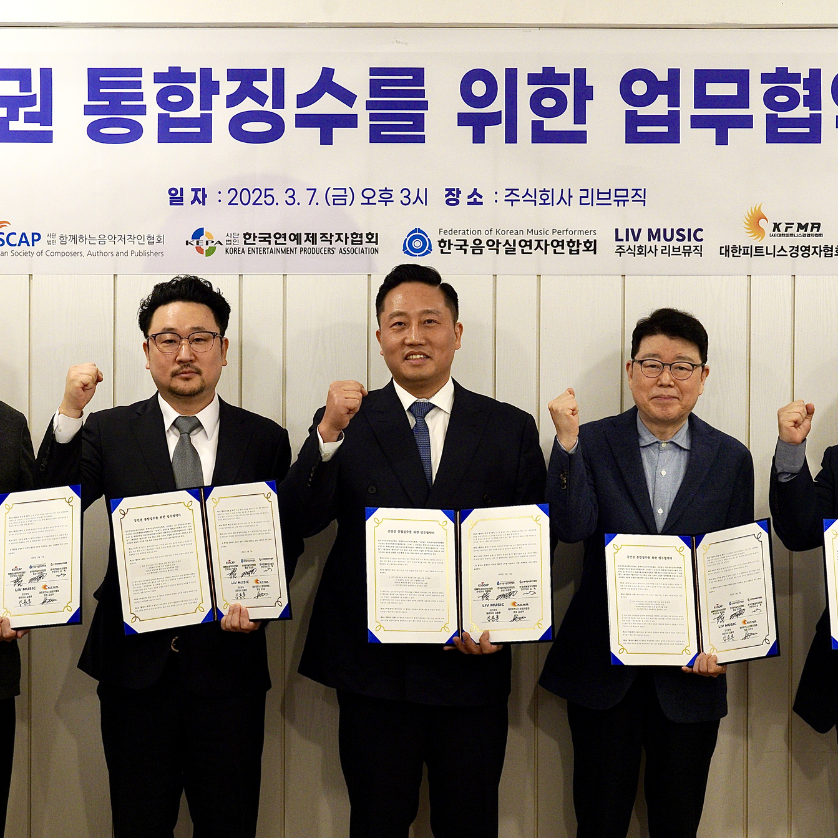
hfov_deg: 30.0
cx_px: 422
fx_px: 1561
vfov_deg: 30.0
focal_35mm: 57
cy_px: 414
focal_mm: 44
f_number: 8
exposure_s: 1/100
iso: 1600
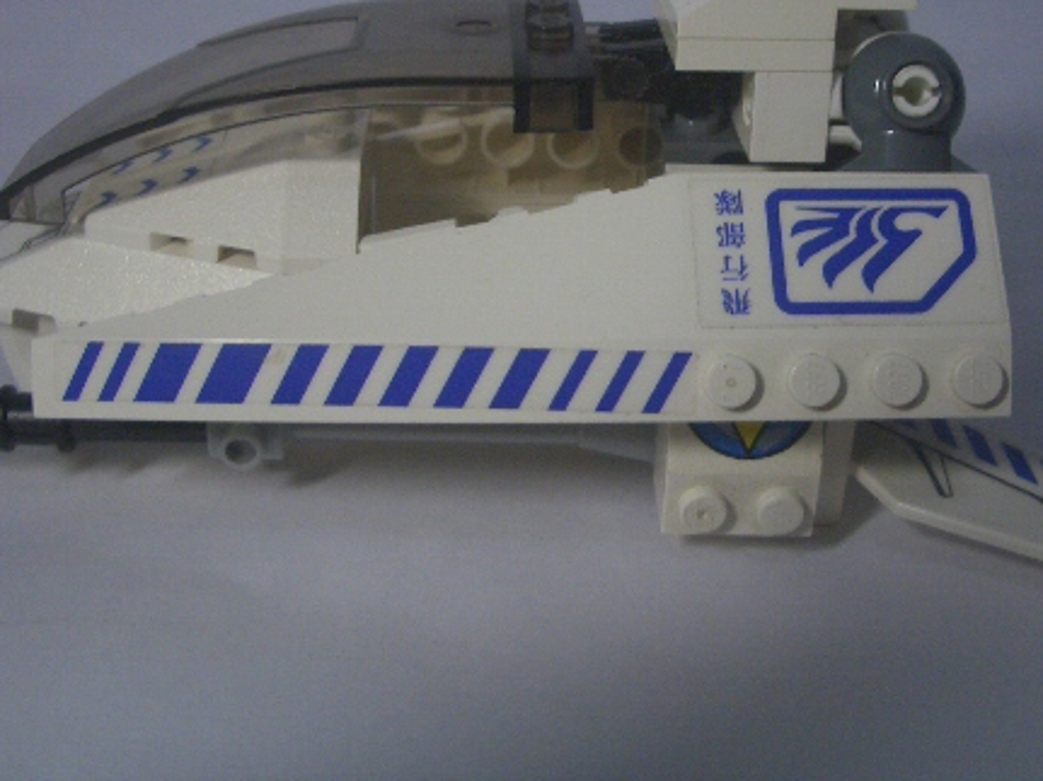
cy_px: 288
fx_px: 1566
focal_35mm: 52
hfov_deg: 36.8
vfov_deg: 27.9
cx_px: 547
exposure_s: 1/80
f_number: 2.6
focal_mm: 5.8
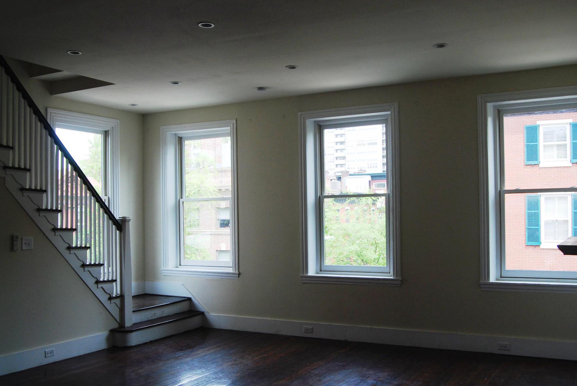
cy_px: 212
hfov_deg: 54.4
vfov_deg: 37.9
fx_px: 562
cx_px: 283
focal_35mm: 35
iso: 200
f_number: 5
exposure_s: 1/100
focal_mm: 20
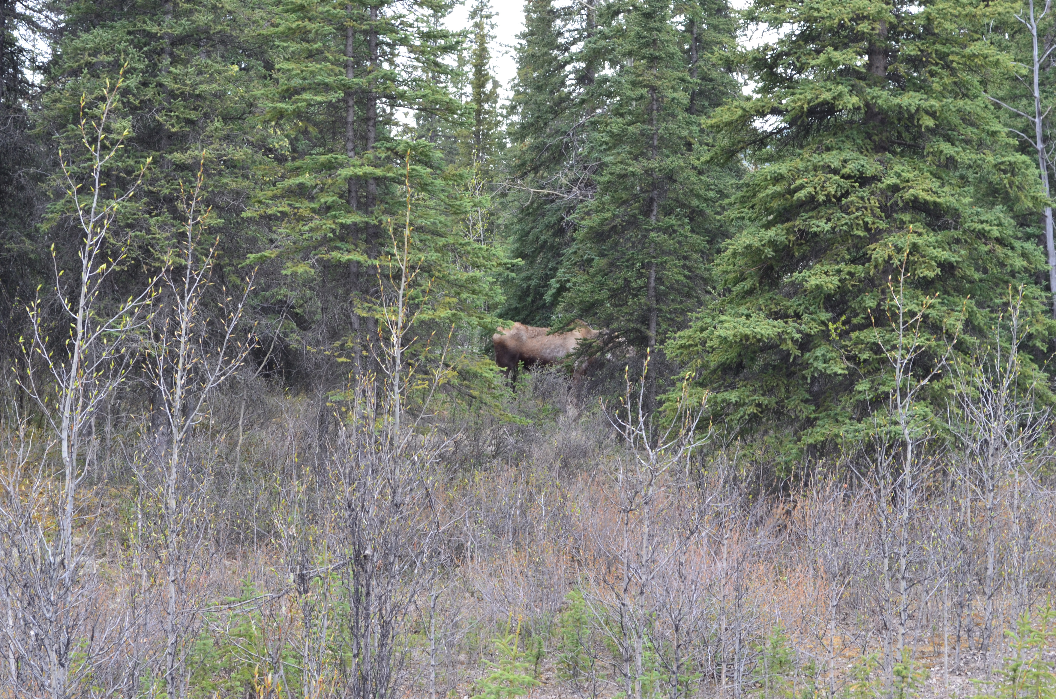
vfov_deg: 16.5
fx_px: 2415
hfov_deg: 24.7
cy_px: 350
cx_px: 528
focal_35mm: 82
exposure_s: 1/60
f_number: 10
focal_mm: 55
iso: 360
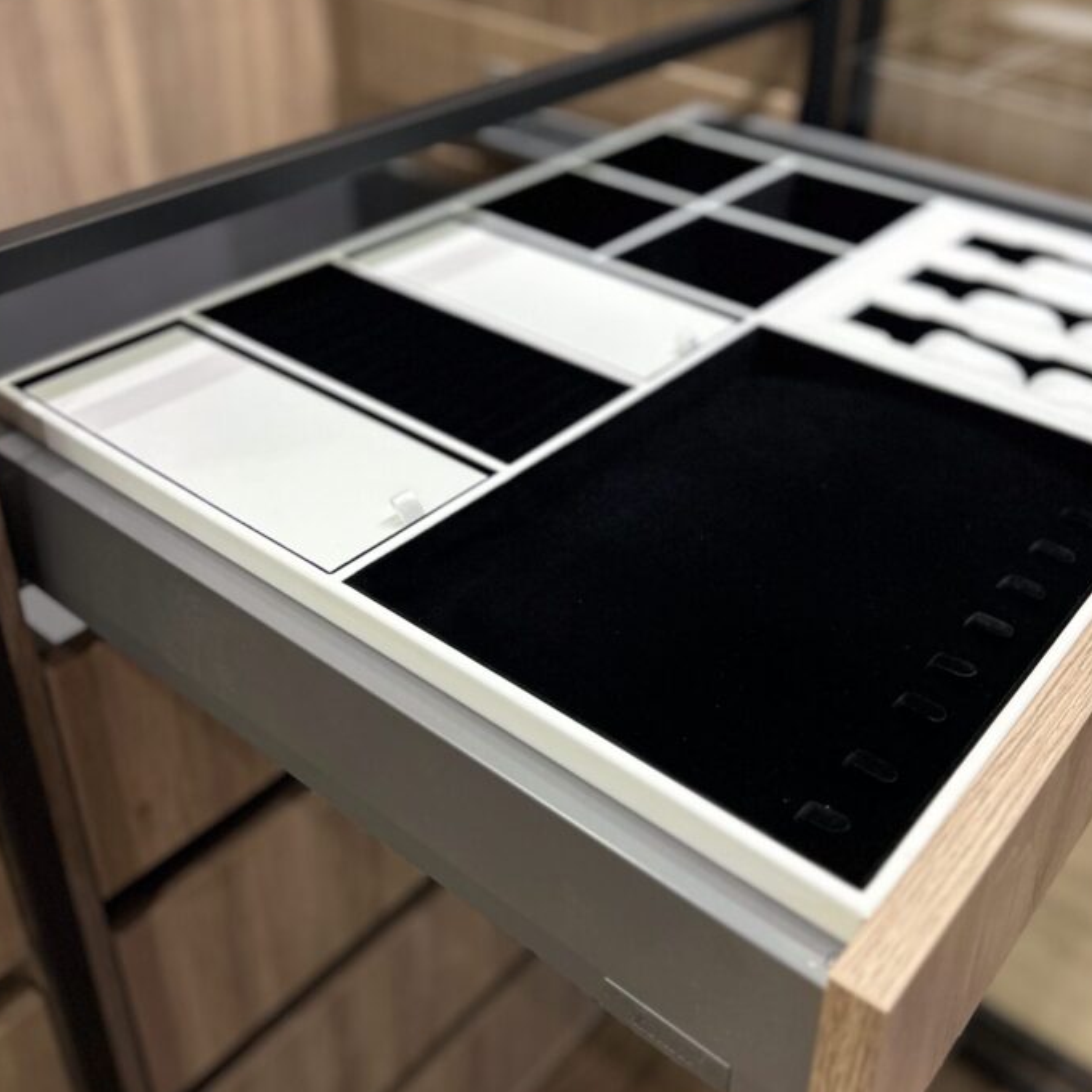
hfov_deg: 45.9
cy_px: 395
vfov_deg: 45.6
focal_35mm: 36
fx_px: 1285
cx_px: 624
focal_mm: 5.7
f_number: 1.5
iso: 200
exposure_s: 1/50
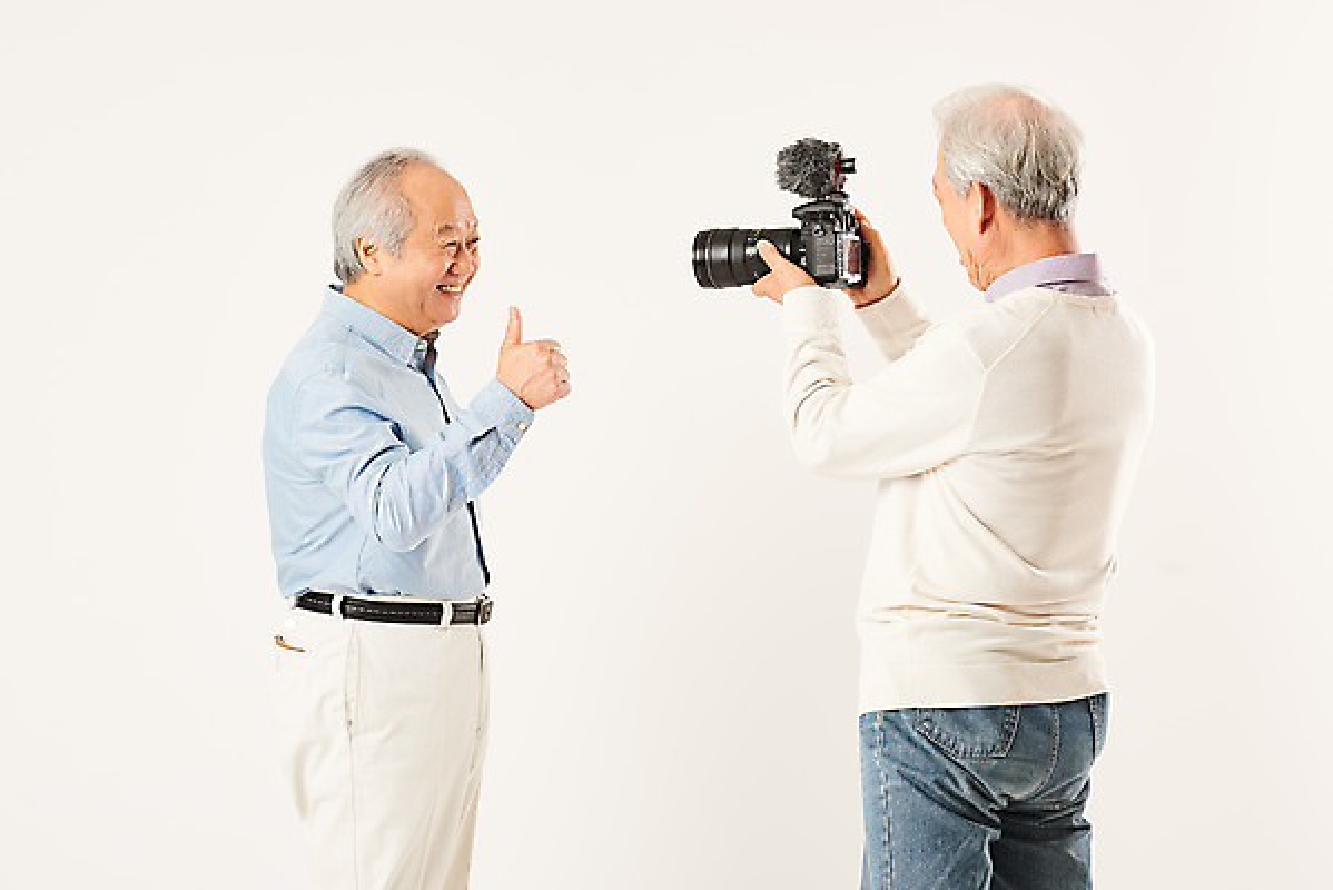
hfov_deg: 20.4
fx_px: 3704
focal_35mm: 100
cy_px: 445
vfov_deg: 13.7
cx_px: 666
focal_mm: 100
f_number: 7.1
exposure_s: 1/125
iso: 100
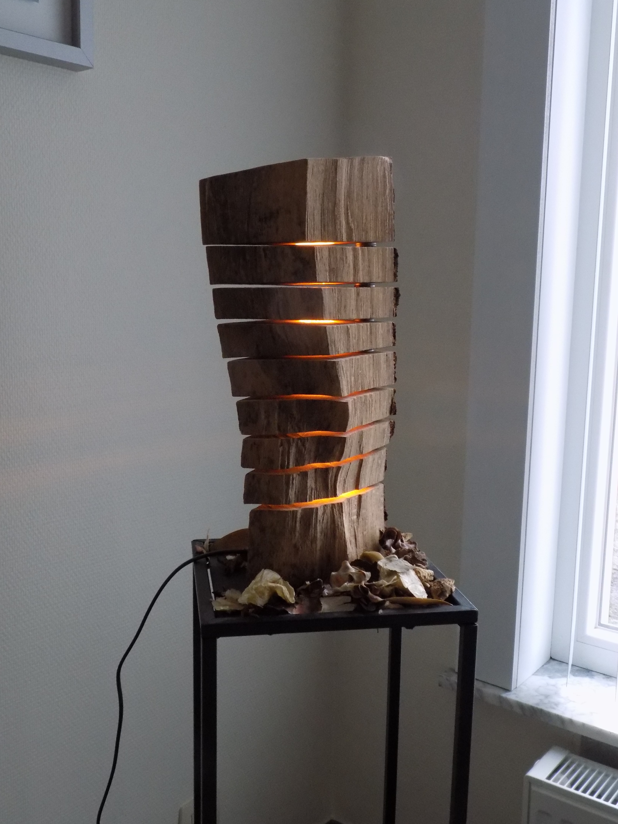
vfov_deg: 54.0
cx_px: 309
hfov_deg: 41.8
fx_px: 809
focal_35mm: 34
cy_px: 412
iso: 400
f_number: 3.4
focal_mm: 6.1
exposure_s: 1/20
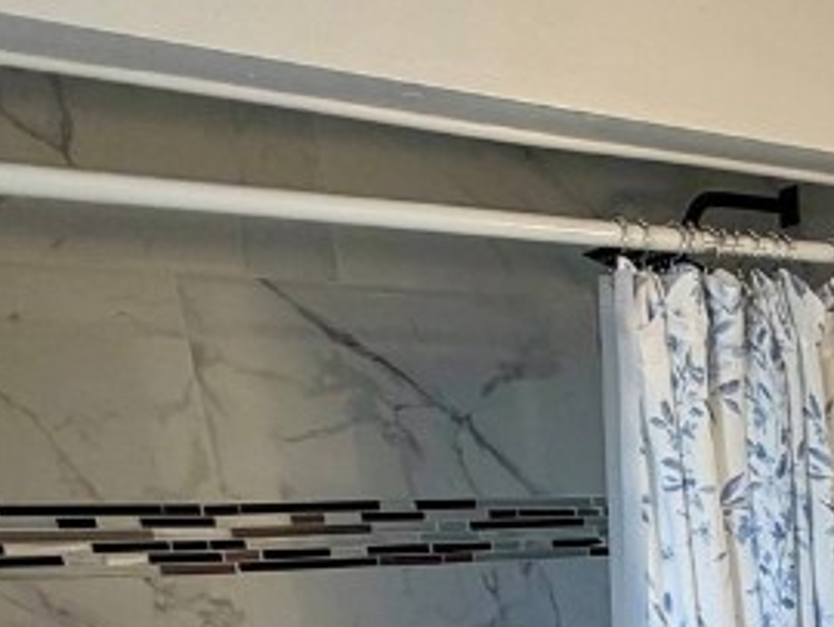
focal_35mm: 53
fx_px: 1278
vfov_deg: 22.0
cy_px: 985
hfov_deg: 31.1
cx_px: 970
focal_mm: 2.22
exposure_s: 1/120
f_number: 2.2
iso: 125
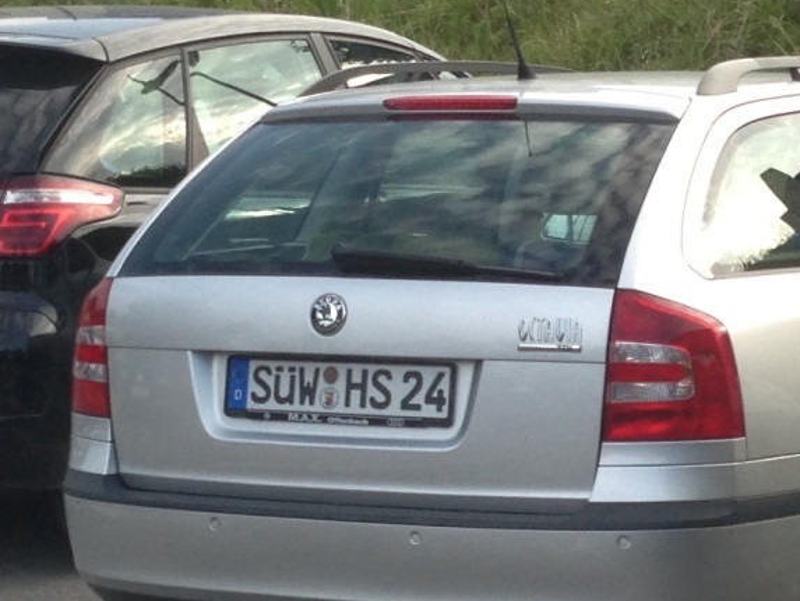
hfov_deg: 32.4
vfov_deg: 24.8
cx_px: 536
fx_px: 1364
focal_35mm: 59
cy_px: 238
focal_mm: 4.13
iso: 50
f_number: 2.4
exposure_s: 1/230
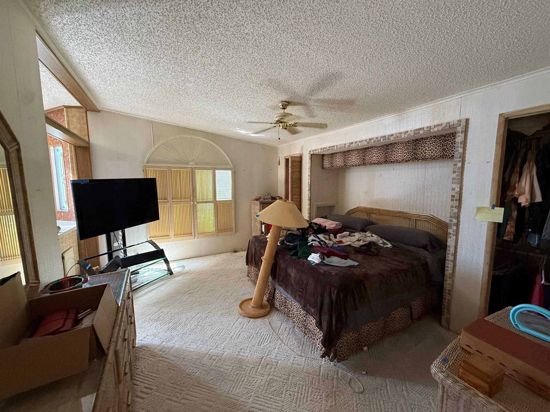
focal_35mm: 14
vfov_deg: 85.7
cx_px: 275
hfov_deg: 102.1
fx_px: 222
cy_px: 206
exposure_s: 1/60
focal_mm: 2.22
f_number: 2.2
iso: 500
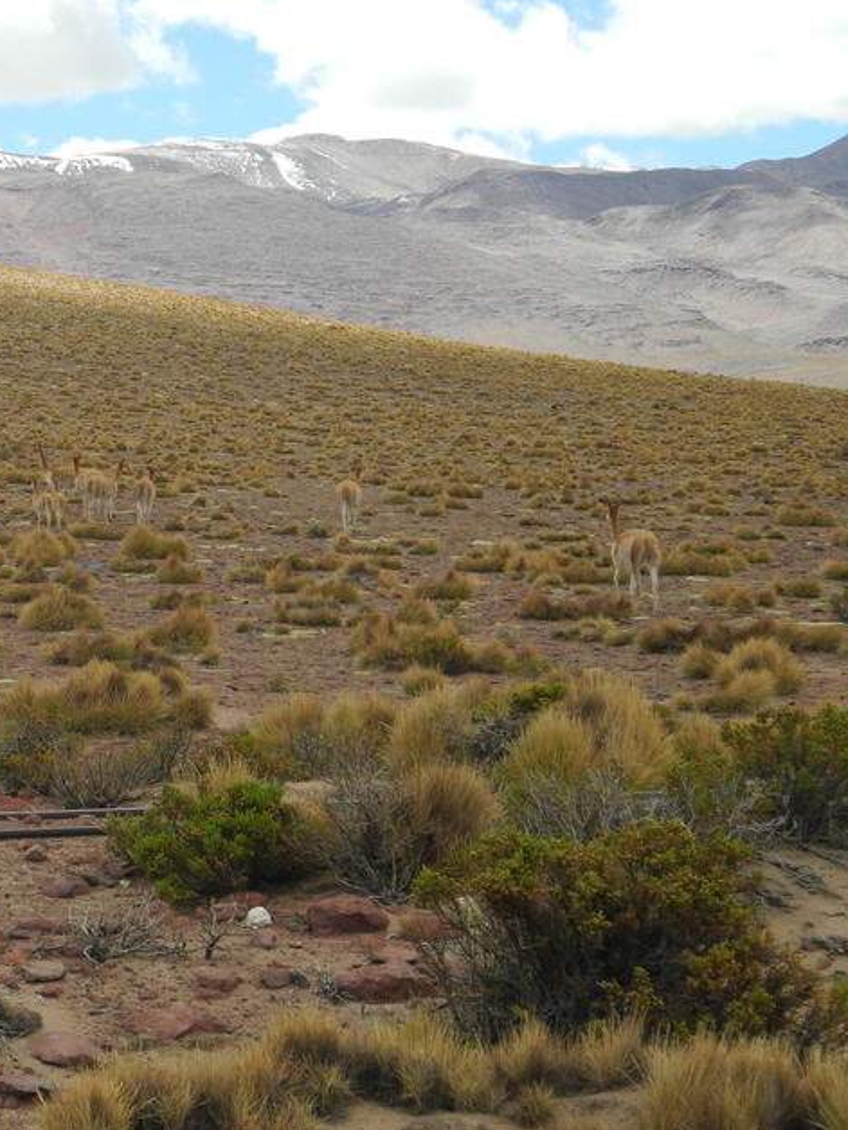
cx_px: 4
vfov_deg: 15.9
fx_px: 4050
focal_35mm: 124
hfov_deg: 11.8
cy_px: 590
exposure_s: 1/640
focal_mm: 16.3
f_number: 4
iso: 100
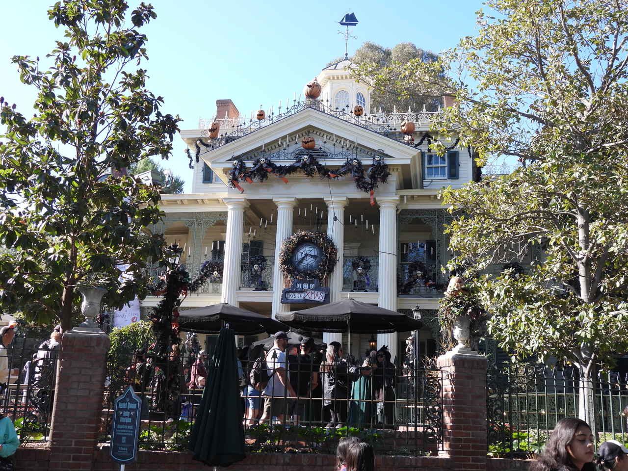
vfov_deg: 36.0
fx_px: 726
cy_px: 236
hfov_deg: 46.8
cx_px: 314
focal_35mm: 40
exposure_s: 1/400
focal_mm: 7.1
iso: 100
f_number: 3.2
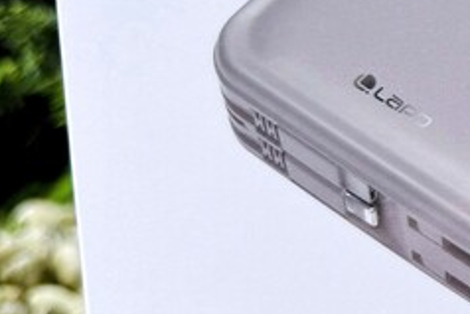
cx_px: 833
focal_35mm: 89
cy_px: 94
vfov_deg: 15.3
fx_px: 1163
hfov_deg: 18.3
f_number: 1.78
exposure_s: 1/797
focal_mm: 6.86
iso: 80
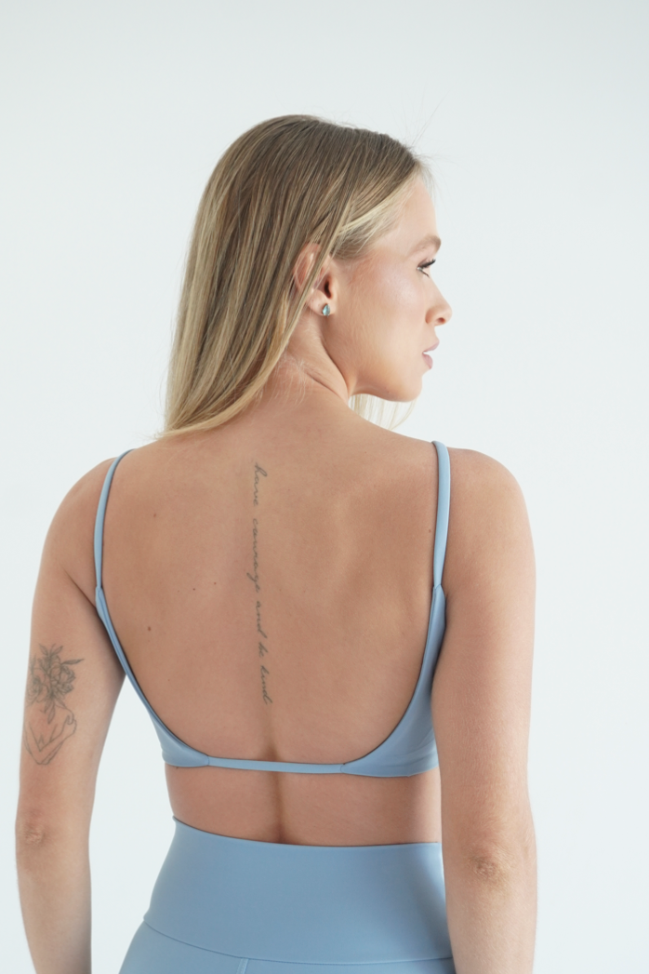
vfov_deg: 36.2
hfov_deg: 24.6
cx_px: 274
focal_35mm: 55
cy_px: 570
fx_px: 1487
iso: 640
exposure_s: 1/100
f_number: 5.6
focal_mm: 30
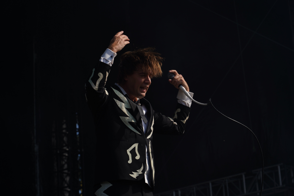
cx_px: 147
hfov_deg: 19.5
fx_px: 857
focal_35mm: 105
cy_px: 98
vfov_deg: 13.0
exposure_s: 1/400
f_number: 7.1
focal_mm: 105
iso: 100
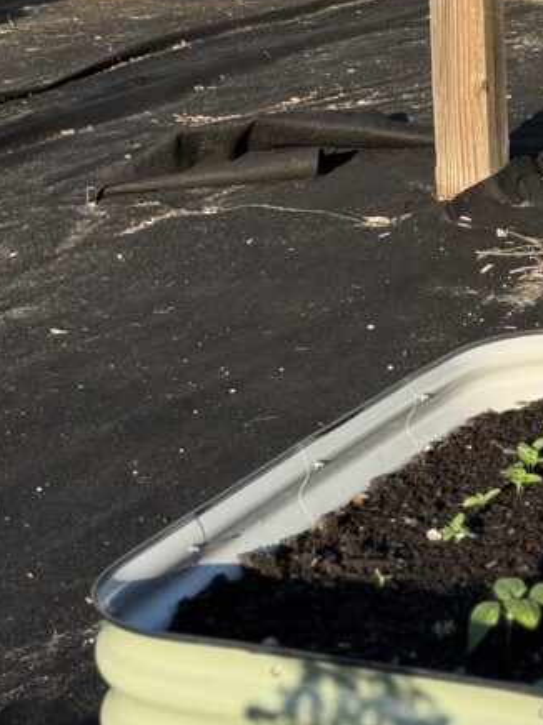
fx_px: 2365
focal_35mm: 113
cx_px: 471
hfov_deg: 13.0
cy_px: 60
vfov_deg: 17.2
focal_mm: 6.76
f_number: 1.78
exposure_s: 1/1838
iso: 80
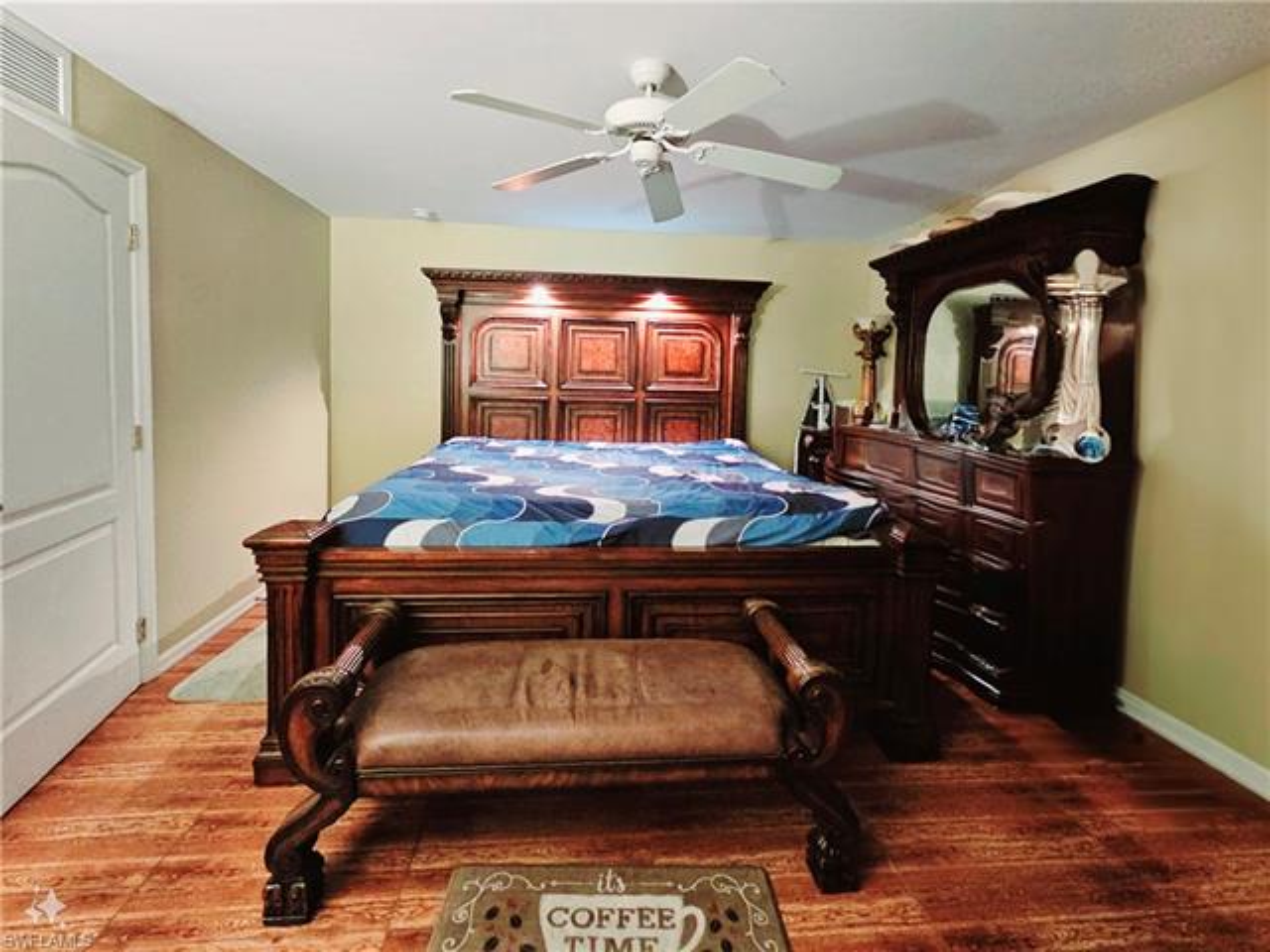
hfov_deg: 106.2
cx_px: 635
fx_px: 477
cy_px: 476
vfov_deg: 89.9
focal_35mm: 13
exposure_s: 1/24
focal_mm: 2.2
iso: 1600
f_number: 2.2
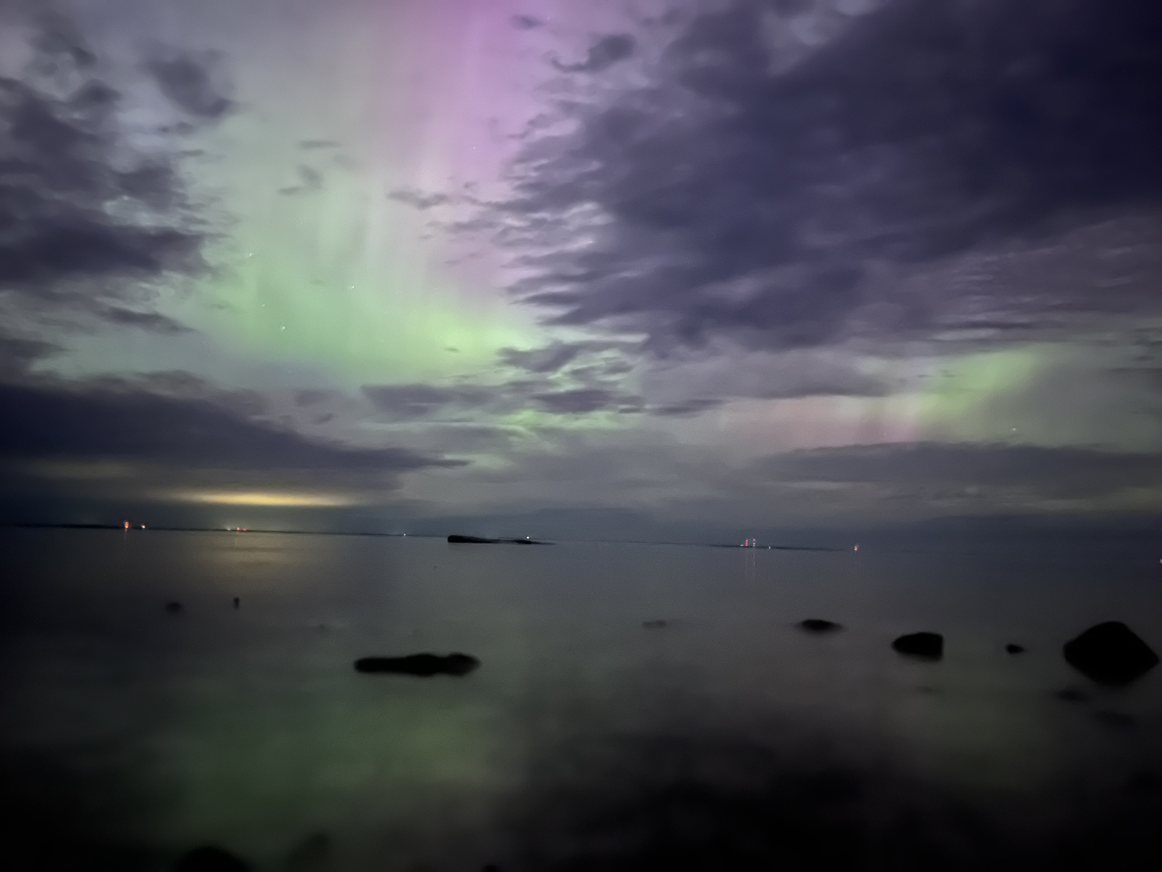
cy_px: 436
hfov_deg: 67.3
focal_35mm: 26
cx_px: 581
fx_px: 873
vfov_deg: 53.1
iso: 2500
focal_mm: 5.1
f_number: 1.6
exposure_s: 1
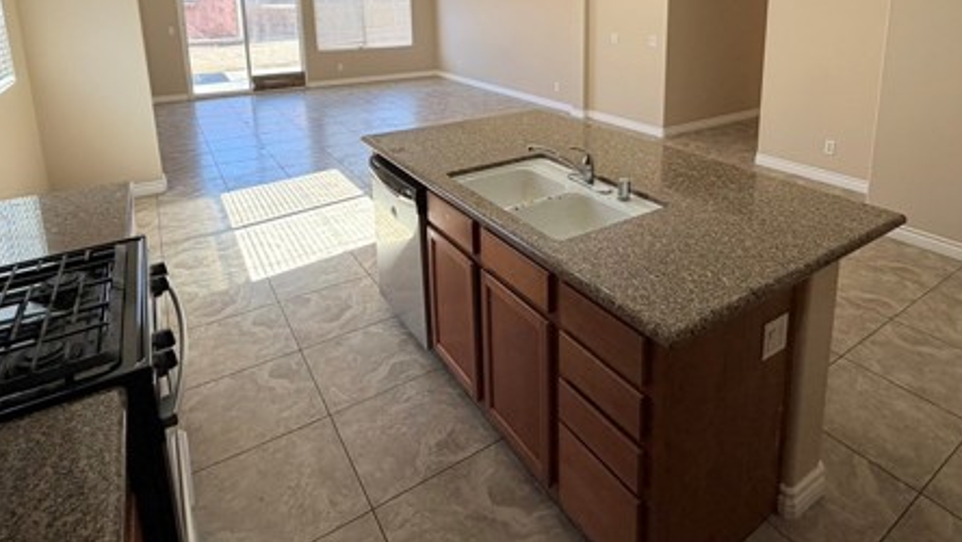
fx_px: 561
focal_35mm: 22
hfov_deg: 80.9
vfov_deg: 48.1
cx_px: 533
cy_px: 95
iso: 80
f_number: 2.2
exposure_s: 1/120
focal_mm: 2.22
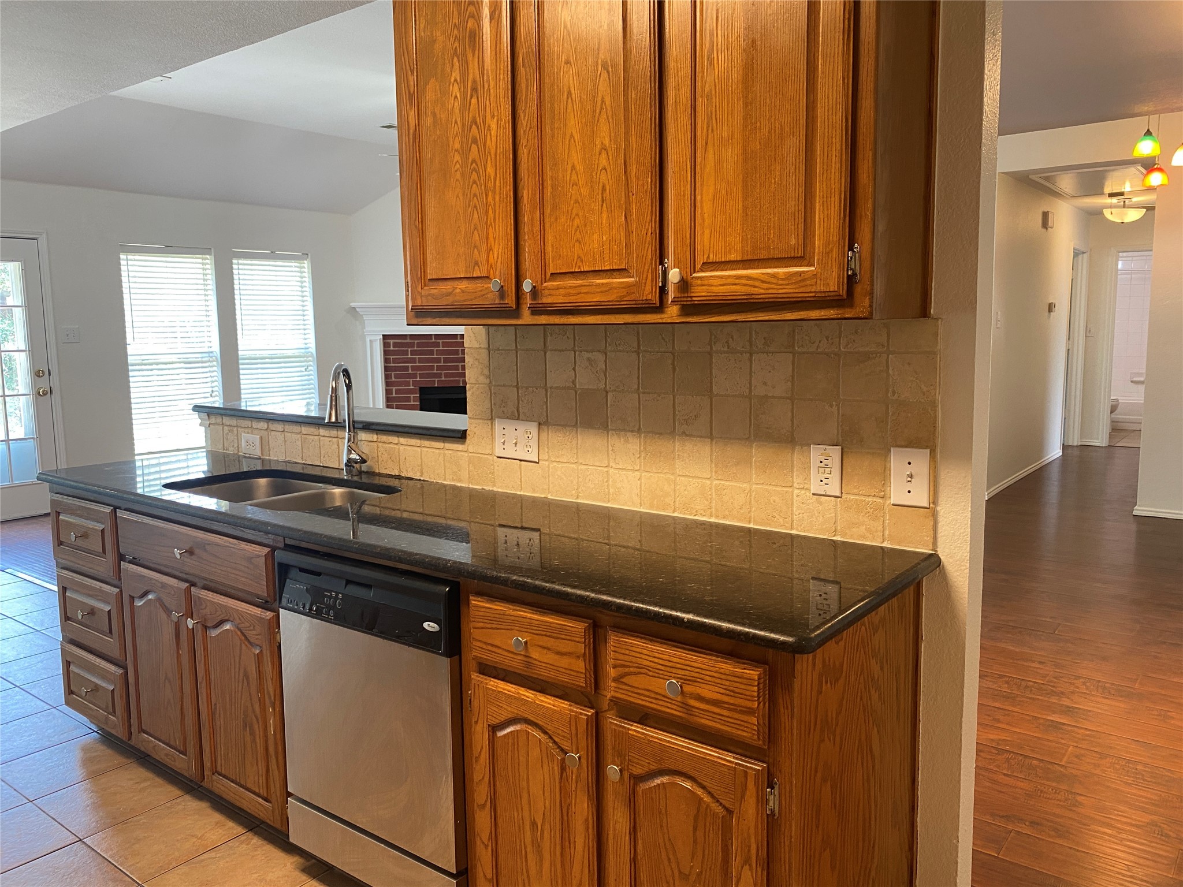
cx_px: 592
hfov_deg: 67.3
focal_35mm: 26
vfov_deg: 53.1
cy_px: 444
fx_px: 889
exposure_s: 1/60
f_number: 1.8
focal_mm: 4.25
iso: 125
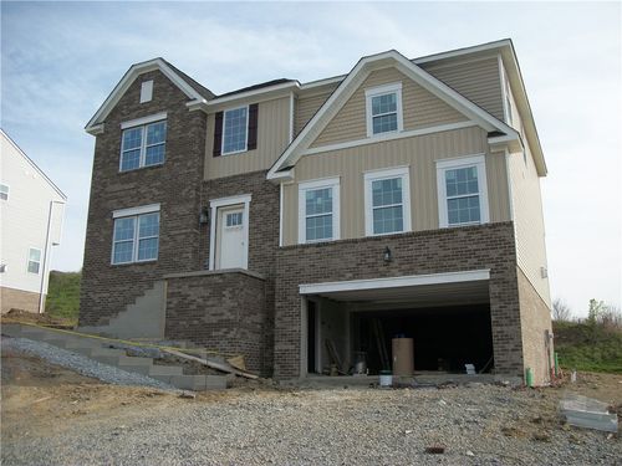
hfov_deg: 56.8
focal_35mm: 32
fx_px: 575
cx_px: 311
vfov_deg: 44.2
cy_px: 233
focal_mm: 5.7
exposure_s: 1/160
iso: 80
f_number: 8.8
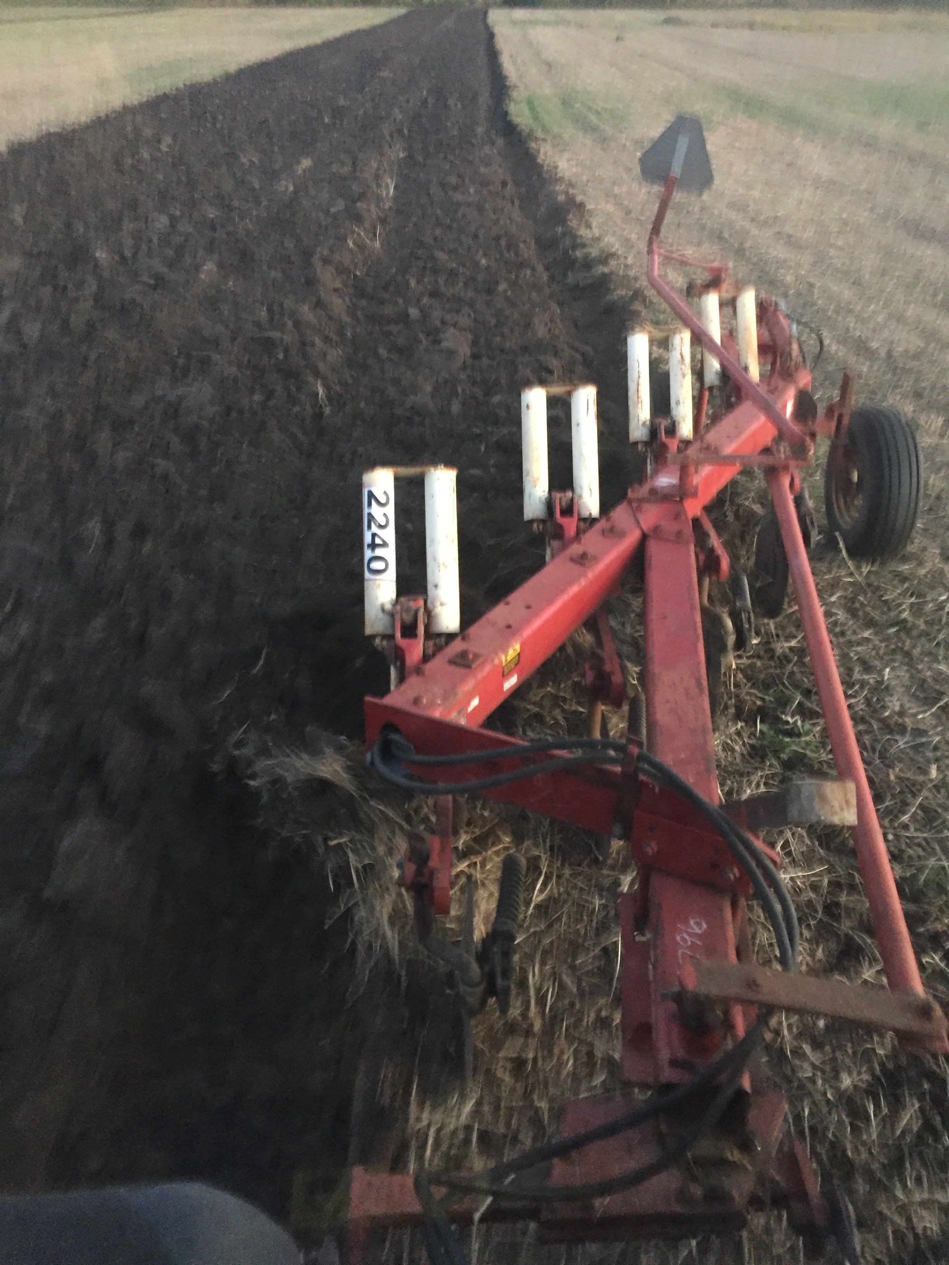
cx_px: 474
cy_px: 632
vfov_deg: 61.7
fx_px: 1060
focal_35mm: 29
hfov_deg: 48.2
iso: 250
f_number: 2.2
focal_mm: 4.15
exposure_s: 1/15
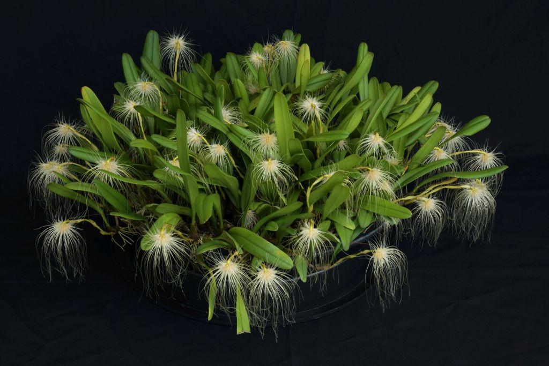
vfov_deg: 20.9
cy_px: 183
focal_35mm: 65
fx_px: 991
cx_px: 274
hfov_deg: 31.0
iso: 800
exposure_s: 1/100
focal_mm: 65
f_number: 13
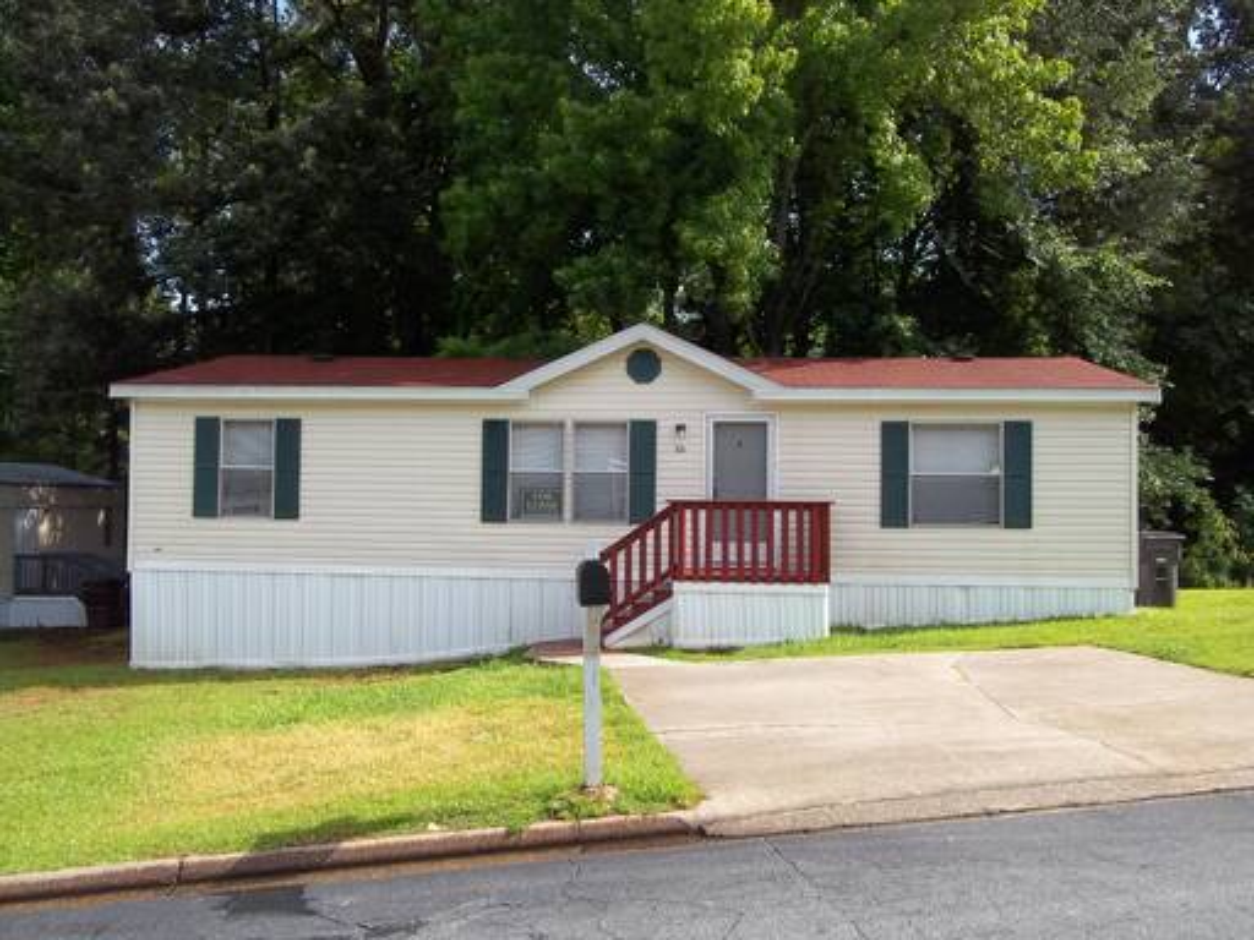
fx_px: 1159
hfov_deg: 56.8
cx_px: 627
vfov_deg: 44.2
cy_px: 470
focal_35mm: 32
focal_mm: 5.7
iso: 80
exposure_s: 1/200
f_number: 5.5
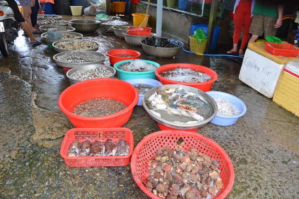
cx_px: 150
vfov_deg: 47.8
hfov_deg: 67.5
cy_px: 100
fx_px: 224
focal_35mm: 27
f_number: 5
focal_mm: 18
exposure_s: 1/60
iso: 1000
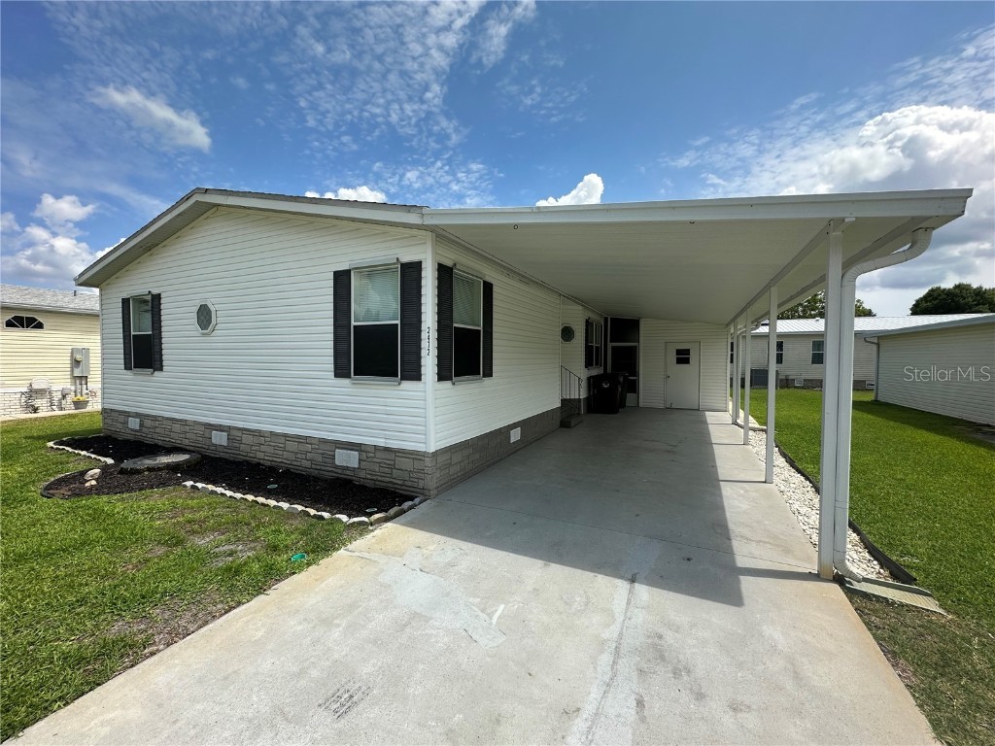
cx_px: 498
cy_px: 373
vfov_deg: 85.7
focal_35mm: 14
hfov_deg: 102.1
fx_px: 402
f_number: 2.2
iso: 50
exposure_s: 1/1667
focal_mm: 2.22
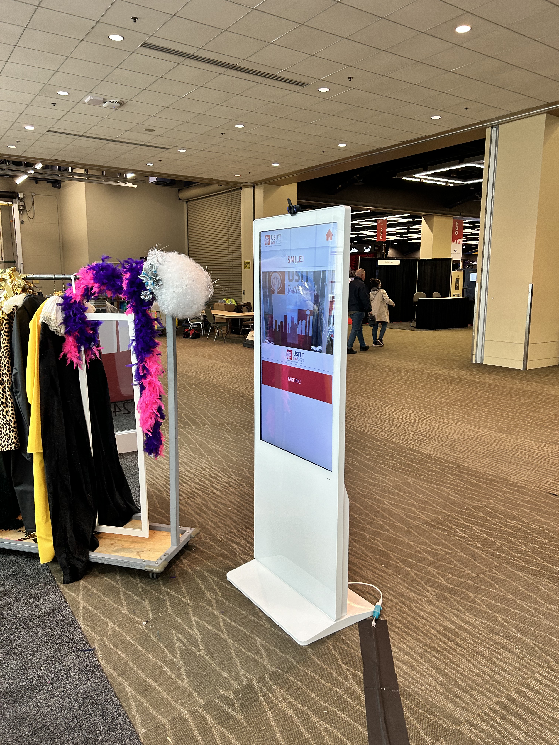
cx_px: 280
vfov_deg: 67.3
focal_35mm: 26
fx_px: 560
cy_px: 372
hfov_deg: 53.1
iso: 160
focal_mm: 5.7
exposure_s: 1/60
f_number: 1.5
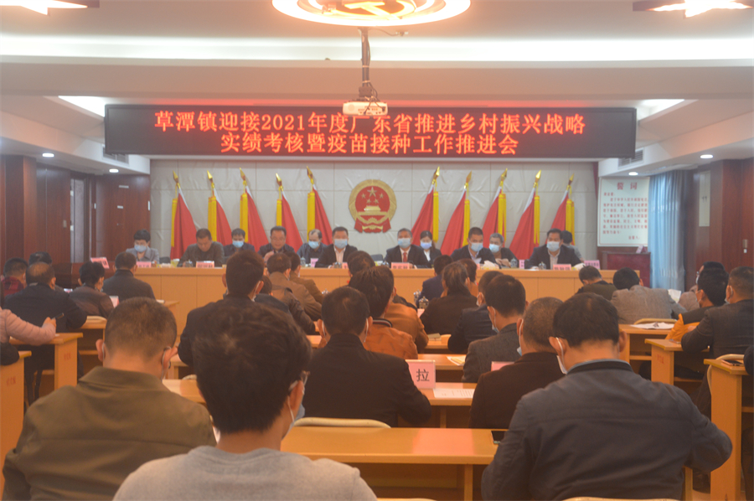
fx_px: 941
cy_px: 250
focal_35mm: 45
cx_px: 377
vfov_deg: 29.8
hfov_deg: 43.6
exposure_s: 1/20
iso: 400
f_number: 4.2
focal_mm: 30
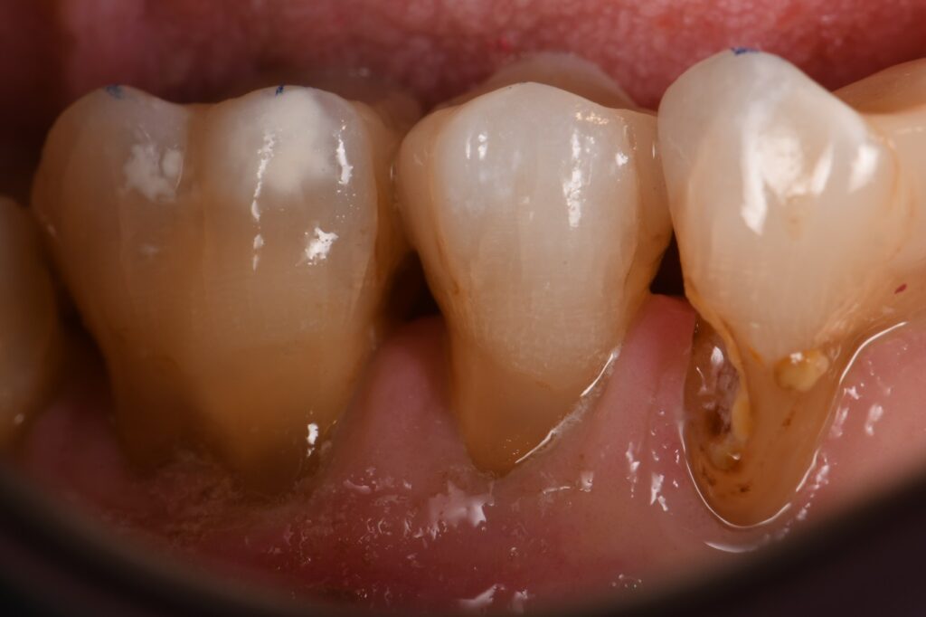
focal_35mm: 157
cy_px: 308
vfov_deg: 8.7
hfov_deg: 13.1
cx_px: 463
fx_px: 4037
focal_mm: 105
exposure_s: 1/160
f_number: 32
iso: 200
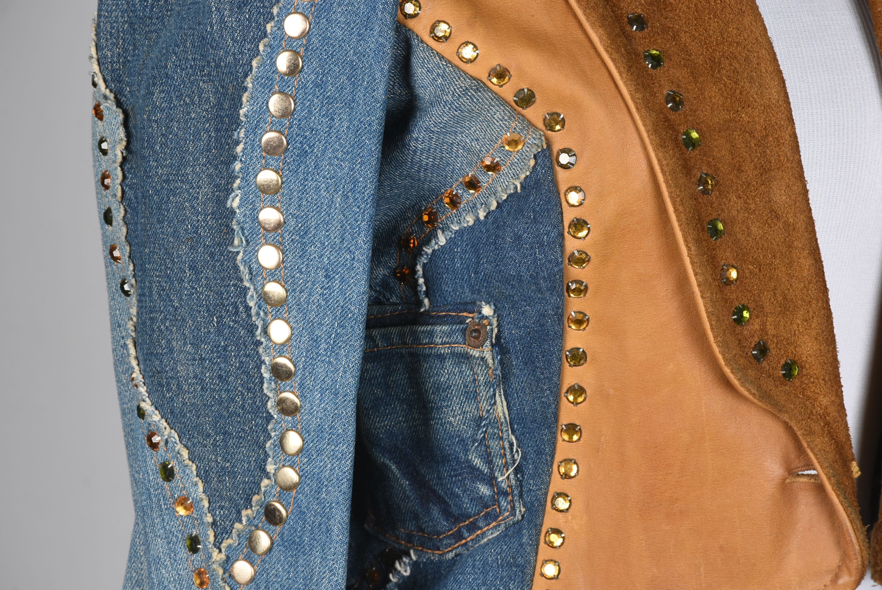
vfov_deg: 9.2
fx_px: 3678
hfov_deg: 13.7
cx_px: 441
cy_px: 295
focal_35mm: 150
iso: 200
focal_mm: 100
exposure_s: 1/125
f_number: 13
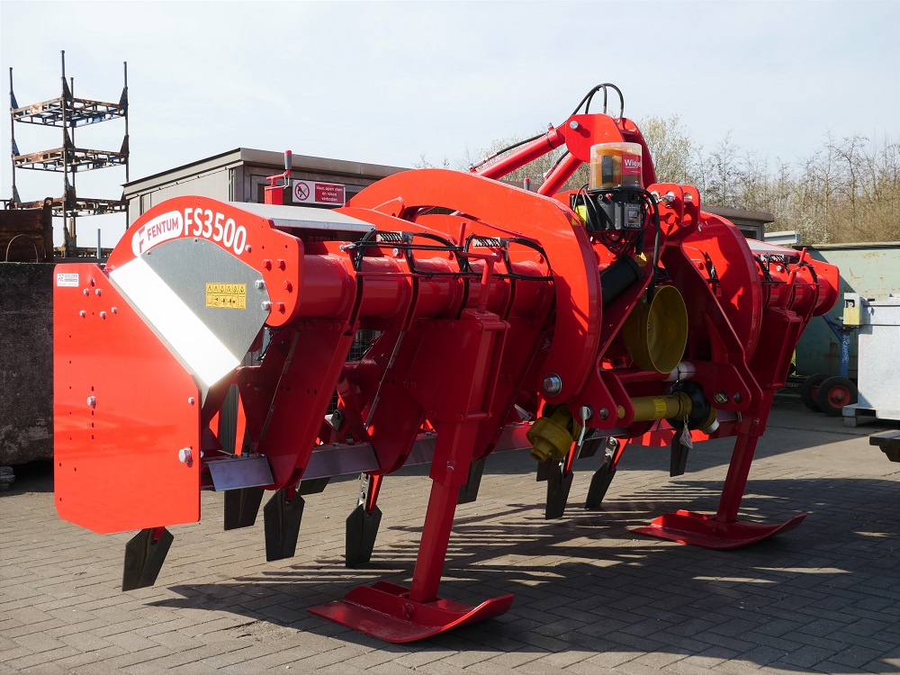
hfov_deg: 46.8
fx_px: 1040
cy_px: 338
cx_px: 450
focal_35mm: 40
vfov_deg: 36.0
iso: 200
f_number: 7.1
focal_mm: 20
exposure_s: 1/320
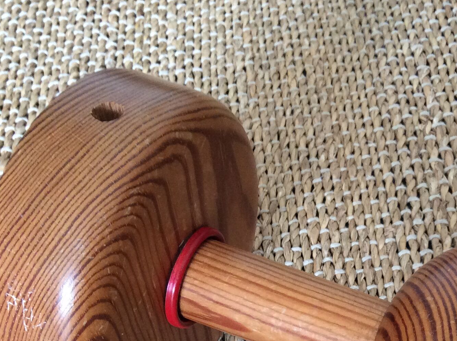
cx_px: 361
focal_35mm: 62
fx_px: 817
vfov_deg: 22.9
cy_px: 319
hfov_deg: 30.5
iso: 125
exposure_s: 1/25
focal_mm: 3.3
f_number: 2.4
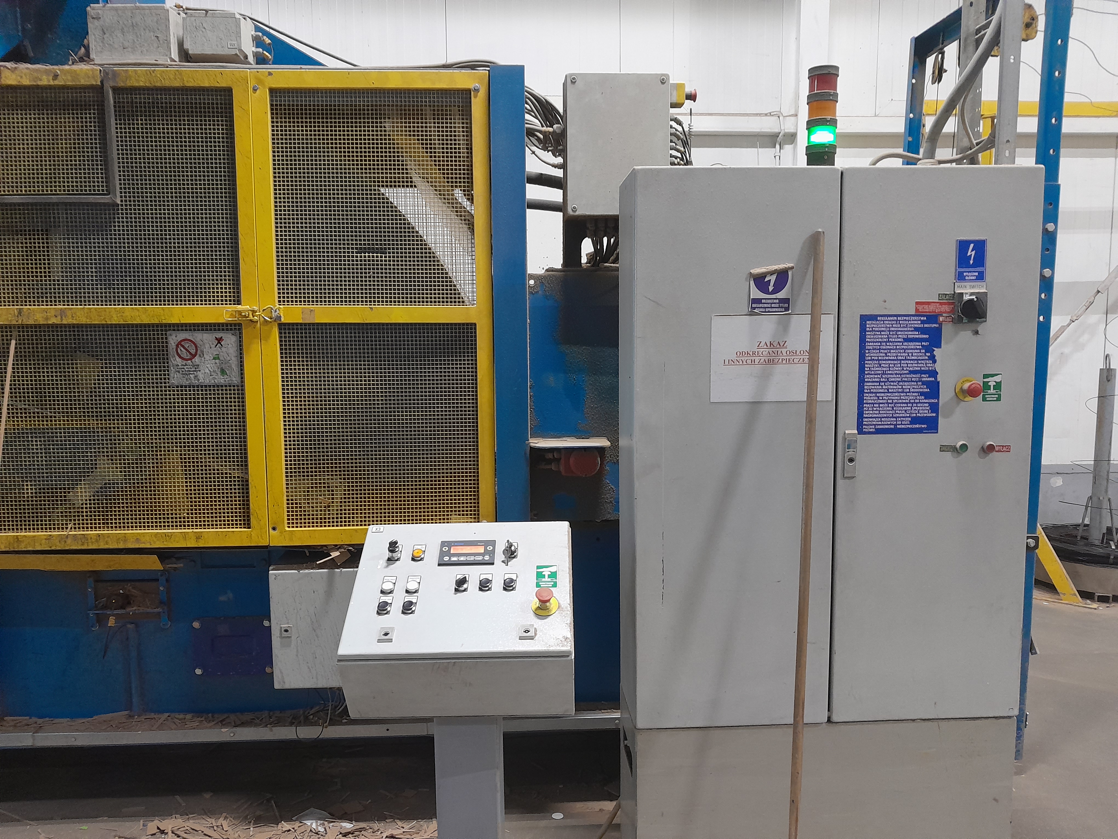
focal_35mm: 27
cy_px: 420
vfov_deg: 51.4
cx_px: 559
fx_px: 872
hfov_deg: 65.3
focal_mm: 4
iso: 320
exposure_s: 1/33
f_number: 1.8
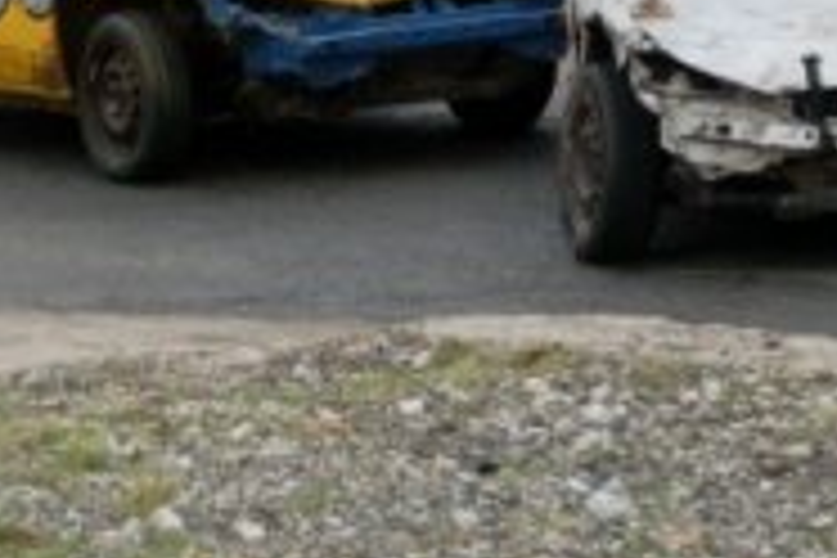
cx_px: 500
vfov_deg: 4.8
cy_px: -220
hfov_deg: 7.3
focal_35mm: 284
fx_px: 6596
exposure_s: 1/500
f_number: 5.3
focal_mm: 55
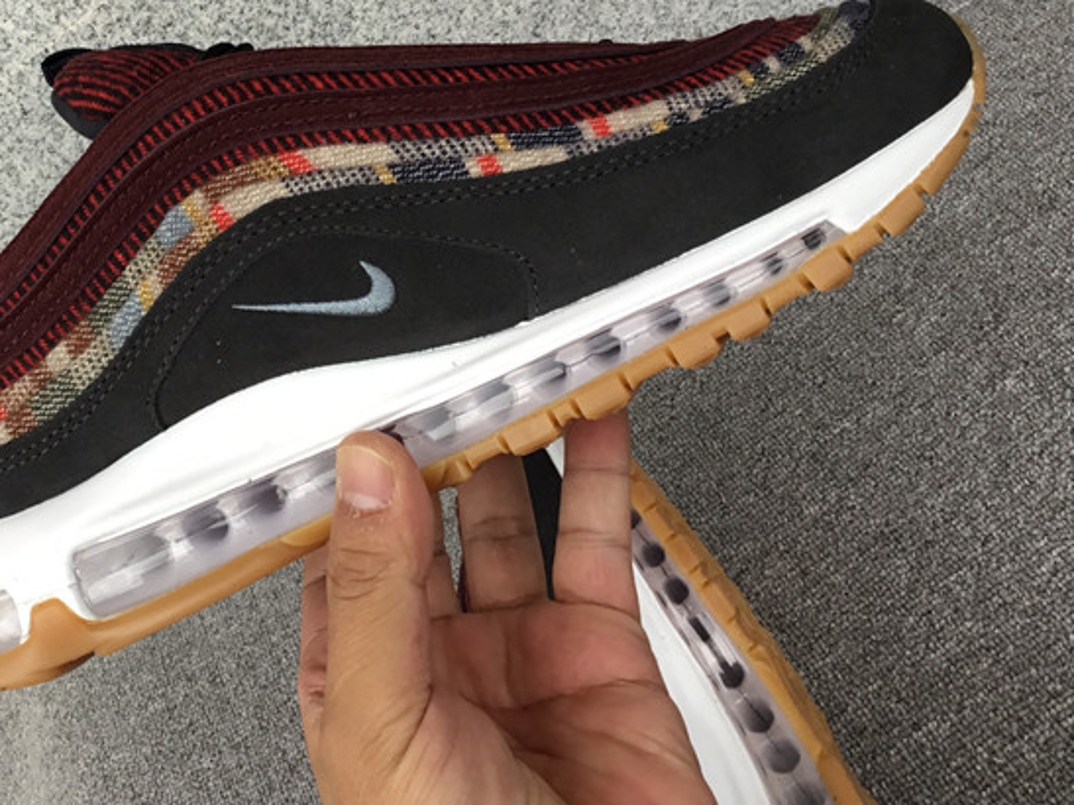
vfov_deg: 28.3
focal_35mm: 51
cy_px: 254
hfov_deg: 36.7
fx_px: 1582
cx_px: 283
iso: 32
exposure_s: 1/50
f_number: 2.4
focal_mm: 3.3
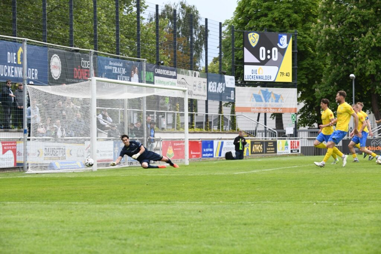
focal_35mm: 120
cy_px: 127
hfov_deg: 17.1
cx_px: 190
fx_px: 1270
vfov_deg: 11.4
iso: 1250
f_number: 7.1
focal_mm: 120
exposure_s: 1/1600
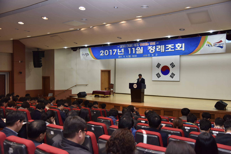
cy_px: 77
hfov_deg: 54.4
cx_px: 116
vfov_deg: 37.9
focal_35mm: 35
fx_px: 225
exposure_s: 1/125
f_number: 4
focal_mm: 35
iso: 800
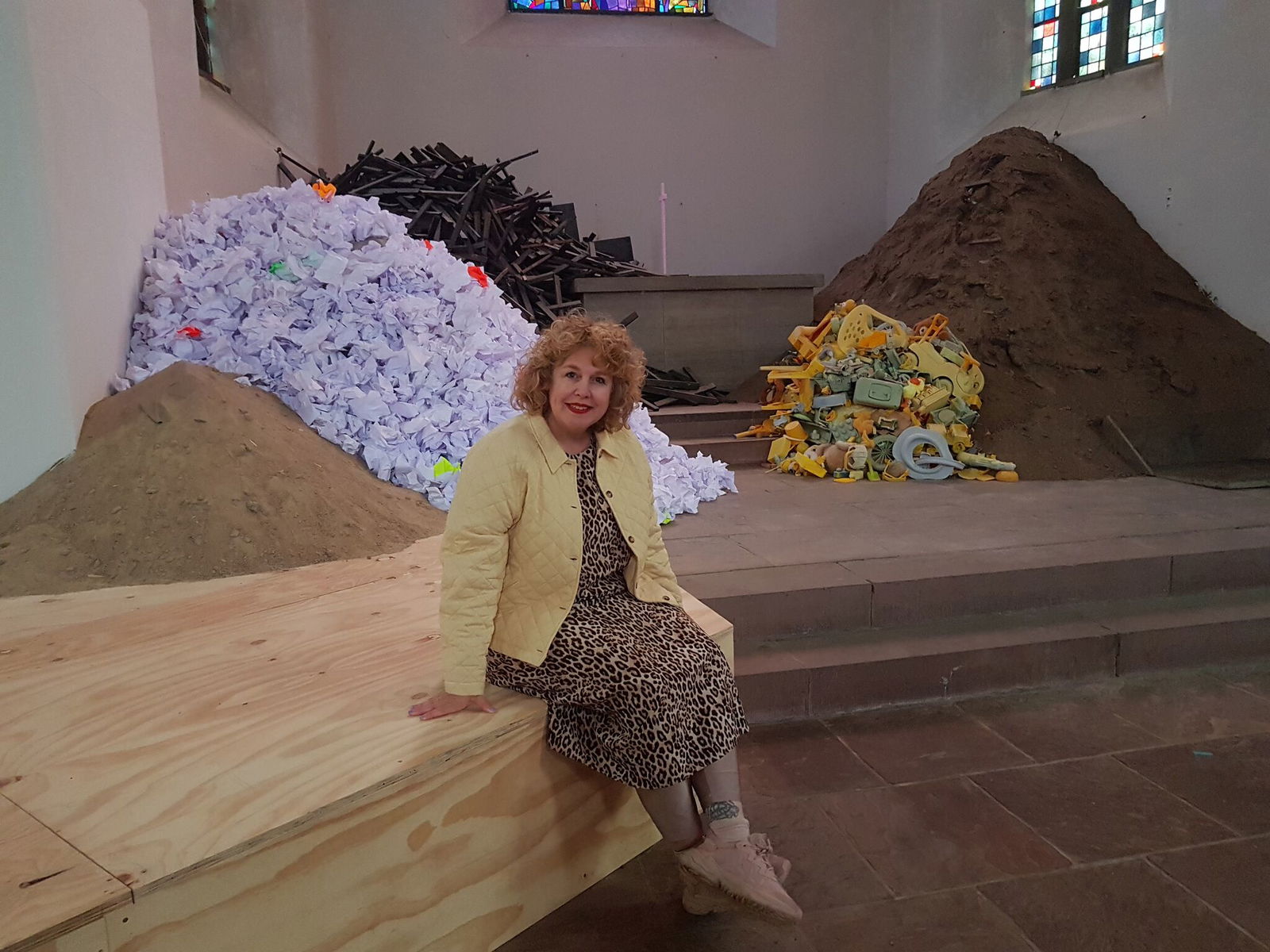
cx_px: 635
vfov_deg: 53.1
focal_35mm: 26
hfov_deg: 67.3
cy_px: 476
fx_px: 954
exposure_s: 1/10
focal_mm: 4.2
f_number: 1.7
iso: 320
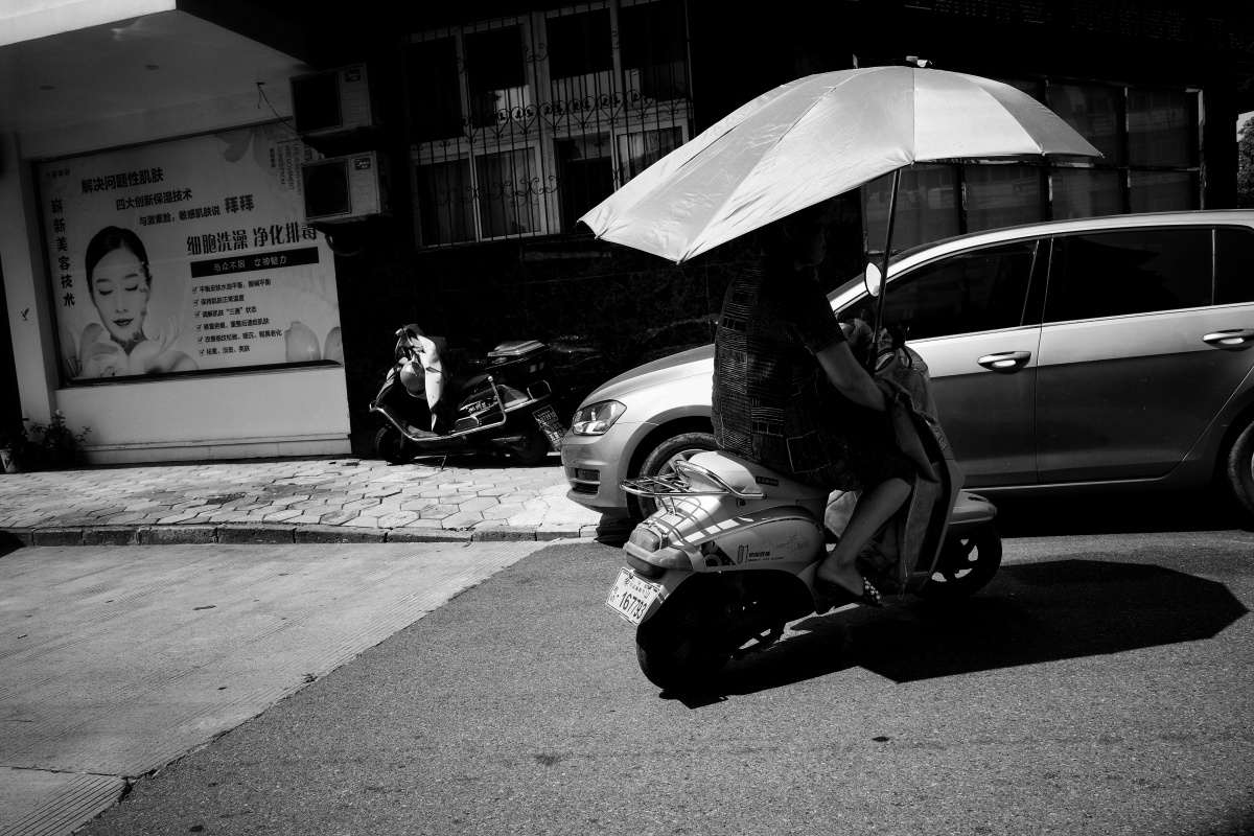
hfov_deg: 65.5
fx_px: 975
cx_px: 627
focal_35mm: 28
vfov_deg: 46.4
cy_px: 418
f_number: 5.6
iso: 200
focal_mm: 18.3
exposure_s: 1/800
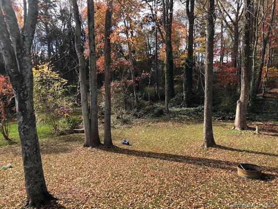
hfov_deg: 63.4
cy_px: 104
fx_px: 225
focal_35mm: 28
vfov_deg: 49.7
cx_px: 139
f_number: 1.8
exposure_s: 1/490
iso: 20
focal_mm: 3.99
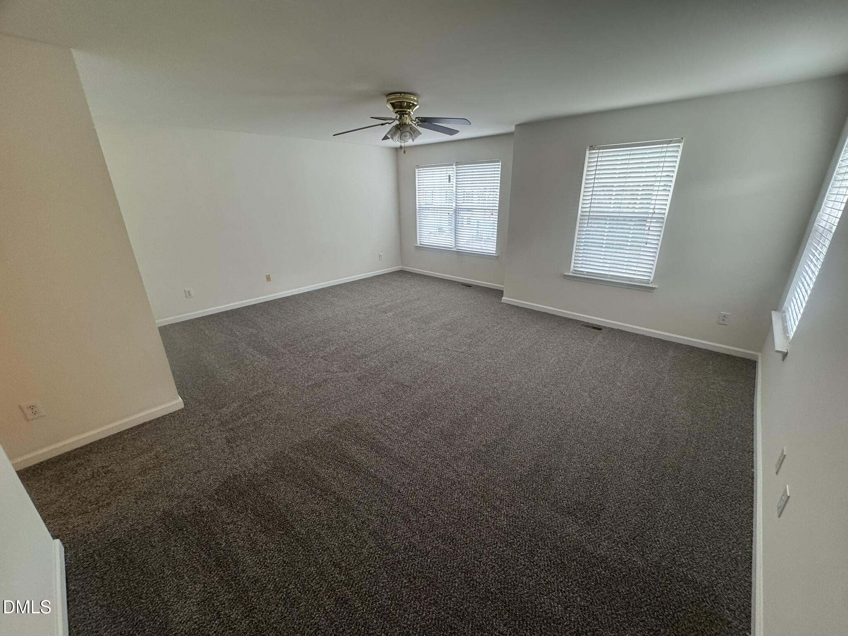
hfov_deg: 102.1
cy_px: 318
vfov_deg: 85.7
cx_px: 424
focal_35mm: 14
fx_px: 343
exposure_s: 1/120
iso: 250
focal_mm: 2.22
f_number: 2.2
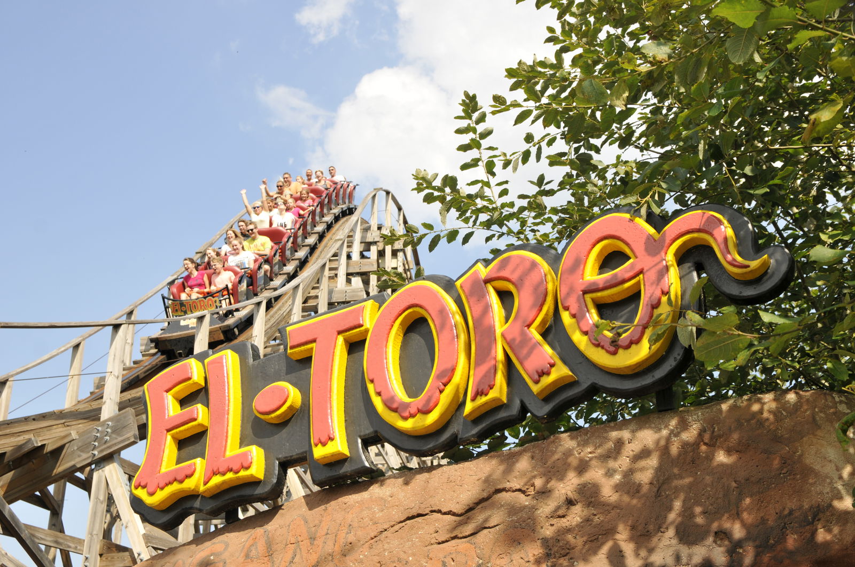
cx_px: 428
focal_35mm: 44
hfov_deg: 45.0
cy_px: 284
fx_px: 1032
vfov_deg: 30.8
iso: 250
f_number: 5.6
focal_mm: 29
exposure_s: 1/640
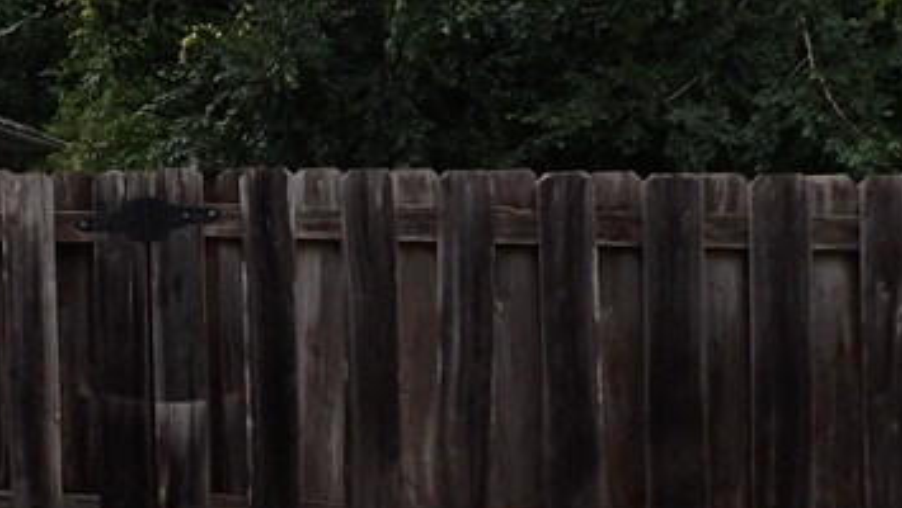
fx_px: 2201
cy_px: 328
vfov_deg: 13.2
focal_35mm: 92
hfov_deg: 20.3
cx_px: -404
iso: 100
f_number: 2
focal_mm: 4.5
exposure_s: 1/2000
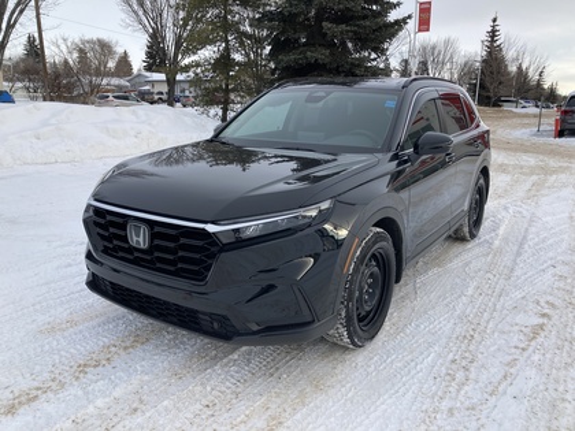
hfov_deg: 63.4
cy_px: 216
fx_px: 465
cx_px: 288
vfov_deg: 49.7
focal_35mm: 28
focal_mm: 3.99
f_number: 1.8
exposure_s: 1/395
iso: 20
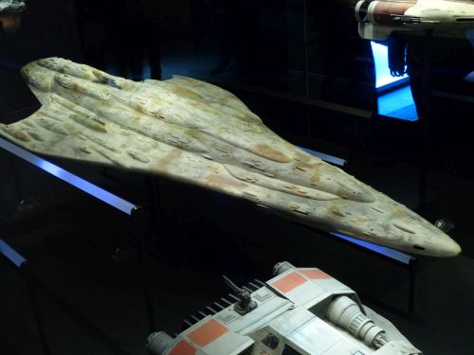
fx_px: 616
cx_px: 237
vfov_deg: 32.2
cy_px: 178
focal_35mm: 45
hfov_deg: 42.1
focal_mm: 8.1
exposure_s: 1/13
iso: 400
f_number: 2.8
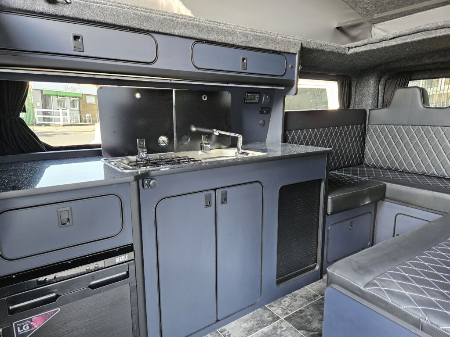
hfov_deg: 73.9
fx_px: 299
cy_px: 168
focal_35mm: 23
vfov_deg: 58.9
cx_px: 225
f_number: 1.8
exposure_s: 1/100
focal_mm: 5.4
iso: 800
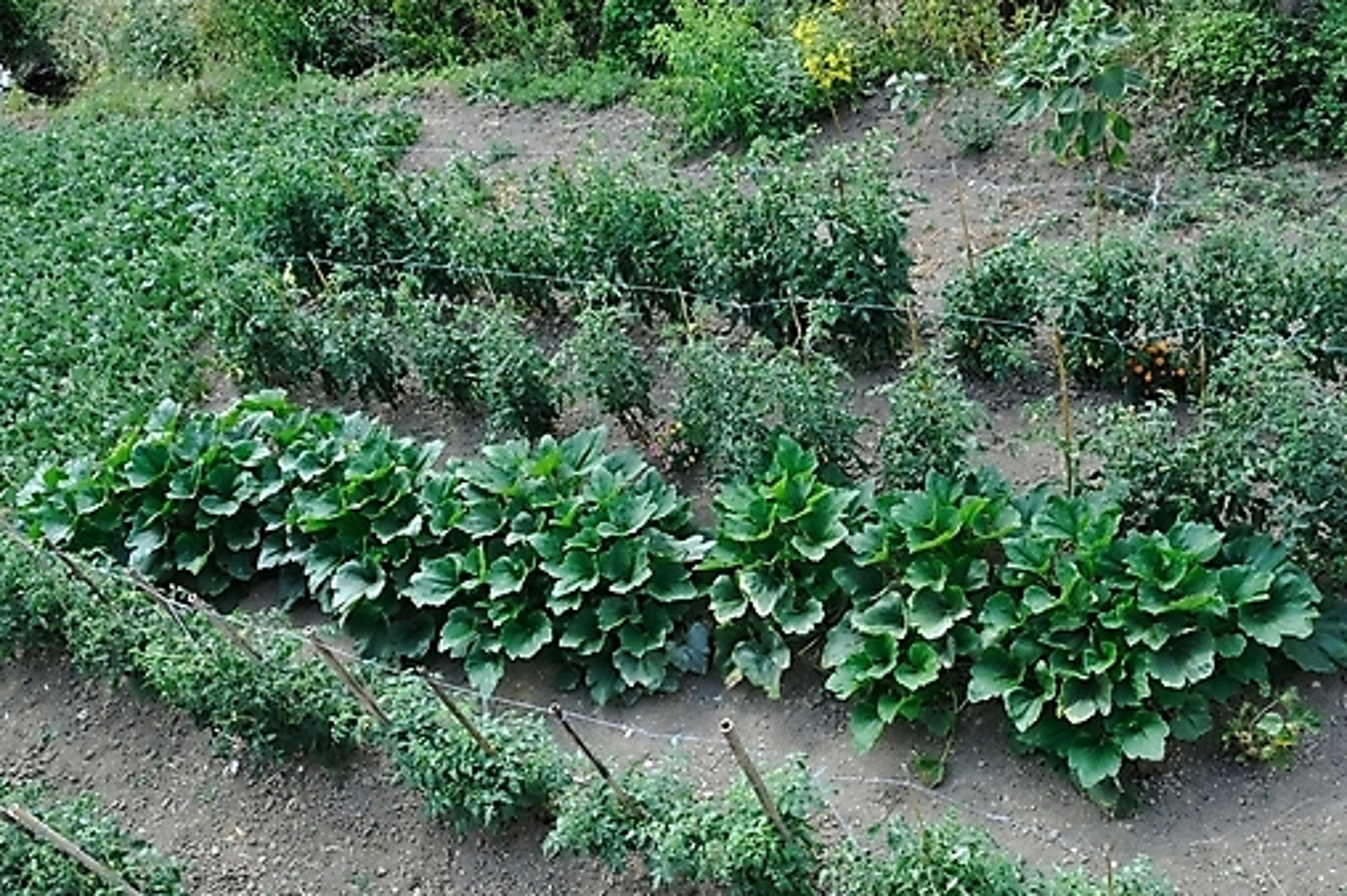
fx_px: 1197
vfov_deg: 41.0
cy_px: 485
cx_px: 692
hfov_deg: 58.7
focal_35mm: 32
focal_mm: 18
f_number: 6.3
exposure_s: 1/125
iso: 200
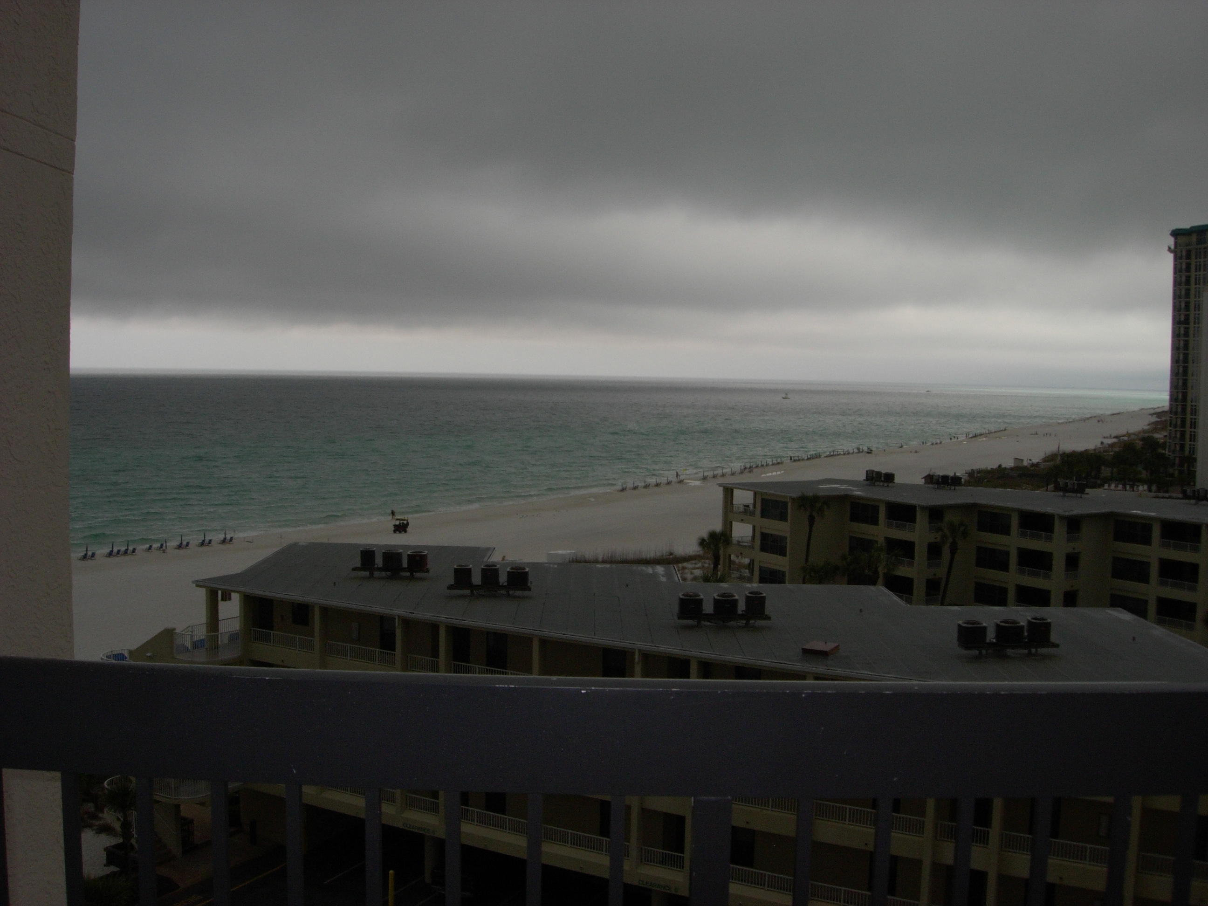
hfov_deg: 49.0
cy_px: 453
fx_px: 1326
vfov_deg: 37.7
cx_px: 604
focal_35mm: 38
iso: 79
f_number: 4.8
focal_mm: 7.8
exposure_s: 1/1183
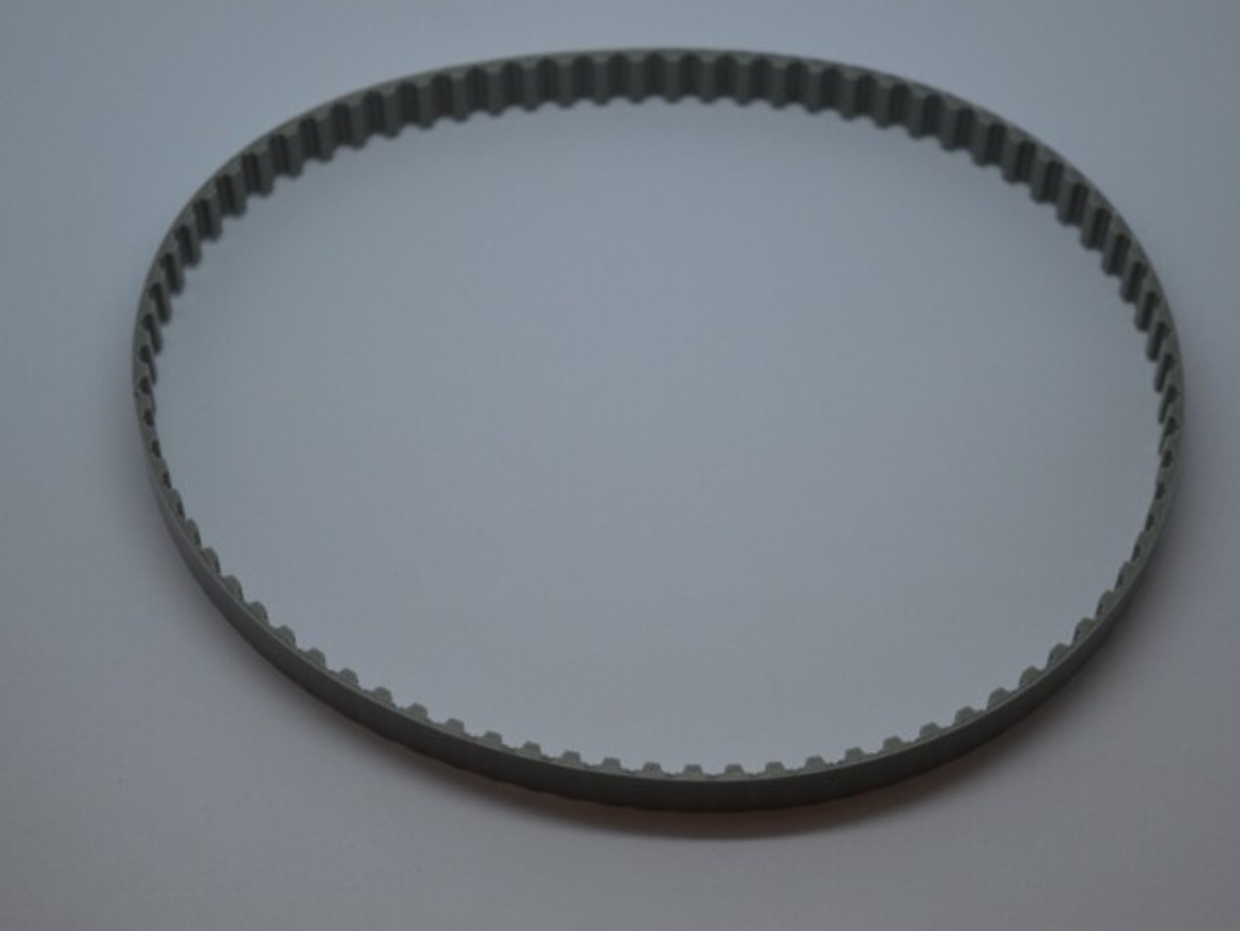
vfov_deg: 16.3
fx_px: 3245
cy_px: 462
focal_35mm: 91
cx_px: 650
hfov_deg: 21.6
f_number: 5.6
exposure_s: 1/125
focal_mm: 55
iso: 220
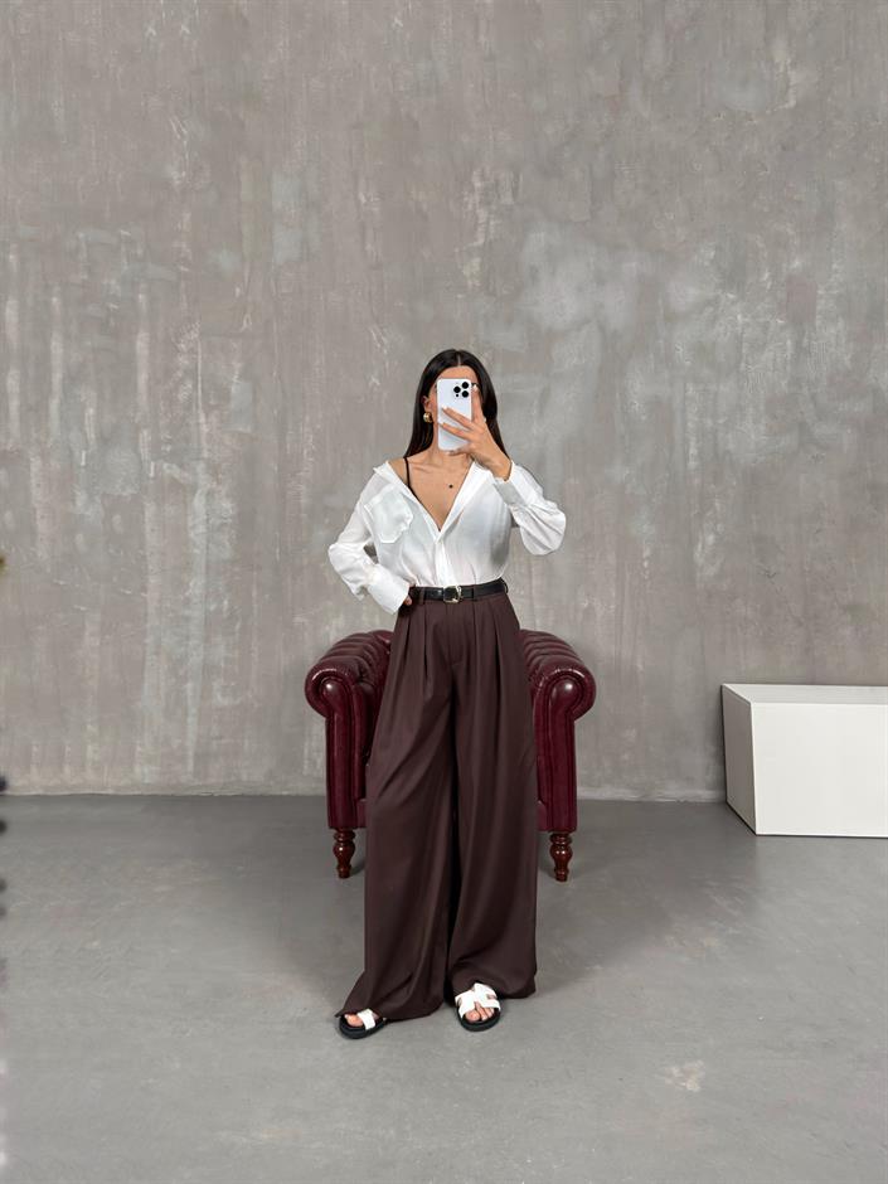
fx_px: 821
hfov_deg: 56.8
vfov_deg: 71.6
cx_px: 444
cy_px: 592
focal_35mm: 24
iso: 160
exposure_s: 1/121
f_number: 1.78
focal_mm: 6.76
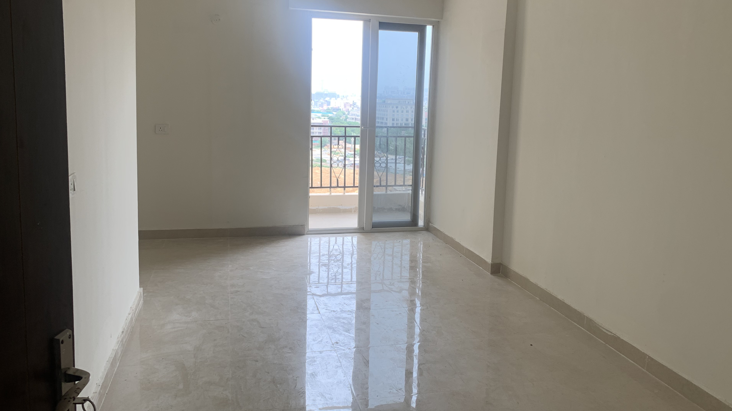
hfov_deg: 64.3
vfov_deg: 38.9
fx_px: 582
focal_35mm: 30
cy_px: 177
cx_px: 387
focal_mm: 4.25
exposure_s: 1/122
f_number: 1.8
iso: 25
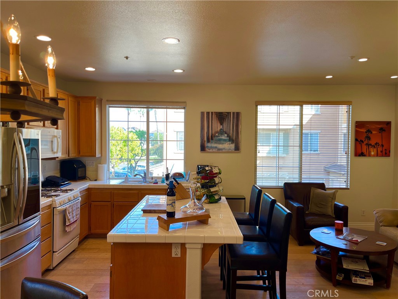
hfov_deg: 69.4
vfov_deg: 54.9
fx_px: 287
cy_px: 150
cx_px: 199
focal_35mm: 25
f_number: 1.6
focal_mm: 5.1
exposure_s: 1/120
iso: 50
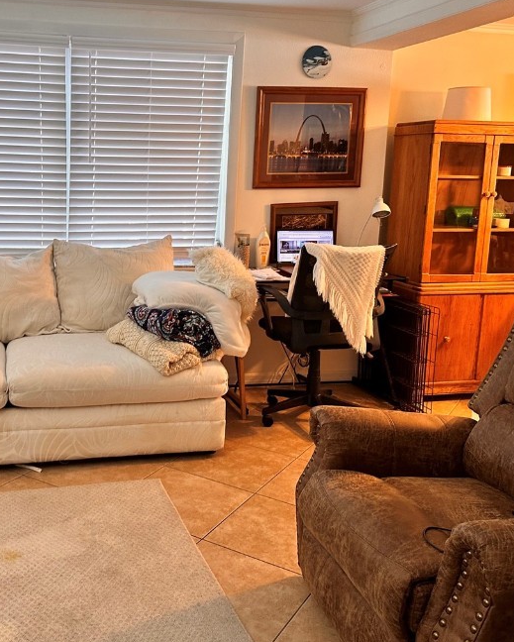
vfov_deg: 49.0
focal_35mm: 37
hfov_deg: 39.4
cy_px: 288
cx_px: 149
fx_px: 703
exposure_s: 1/60
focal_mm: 6.86
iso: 160
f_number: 1.78
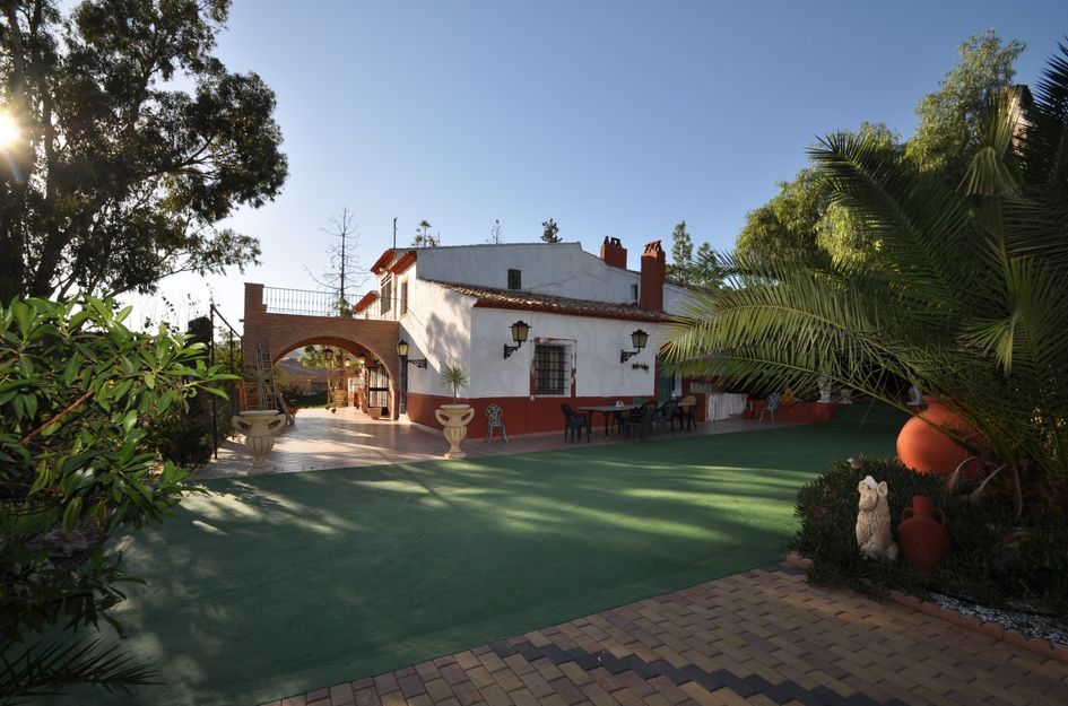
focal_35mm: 15
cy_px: 353
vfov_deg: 77.0
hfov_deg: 100.5
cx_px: 534
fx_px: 444
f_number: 10
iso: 200
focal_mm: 10
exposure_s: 1/200
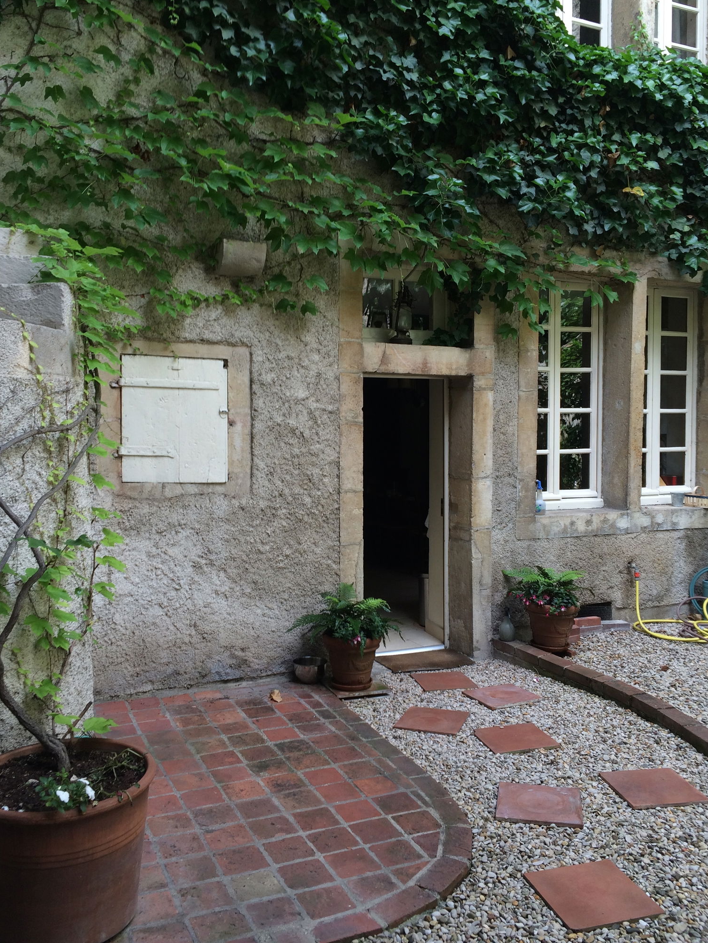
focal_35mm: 31
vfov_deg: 58.3
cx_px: 338
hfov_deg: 45.4
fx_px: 845
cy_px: 458
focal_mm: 4.15
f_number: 2.2
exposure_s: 1/127
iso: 32
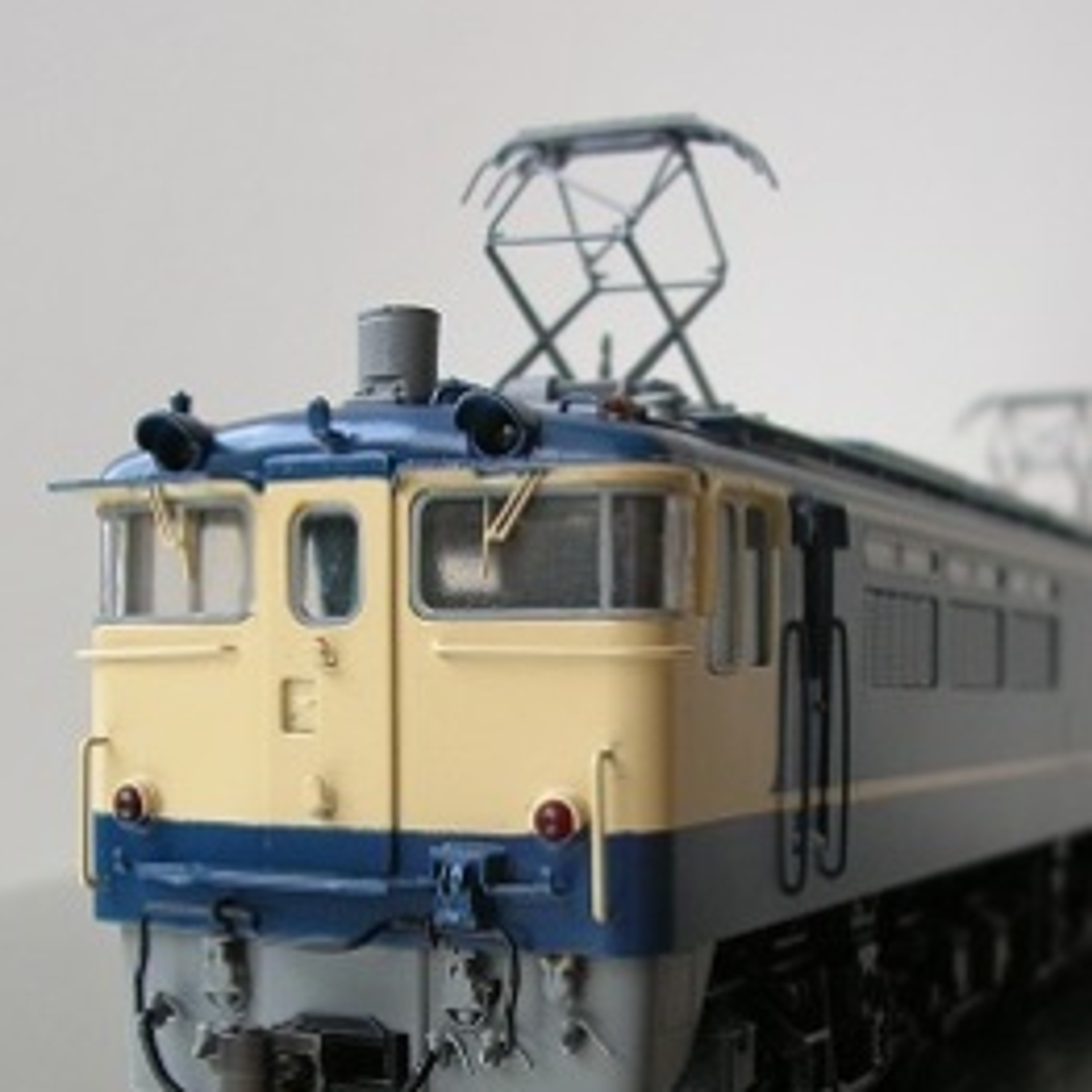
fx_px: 2106
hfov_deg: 29.0
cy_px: 694
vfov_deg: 28.9
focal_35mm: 59
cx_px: 667
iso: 50
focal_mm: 5.8
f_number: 2.8
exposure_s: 1/49.6
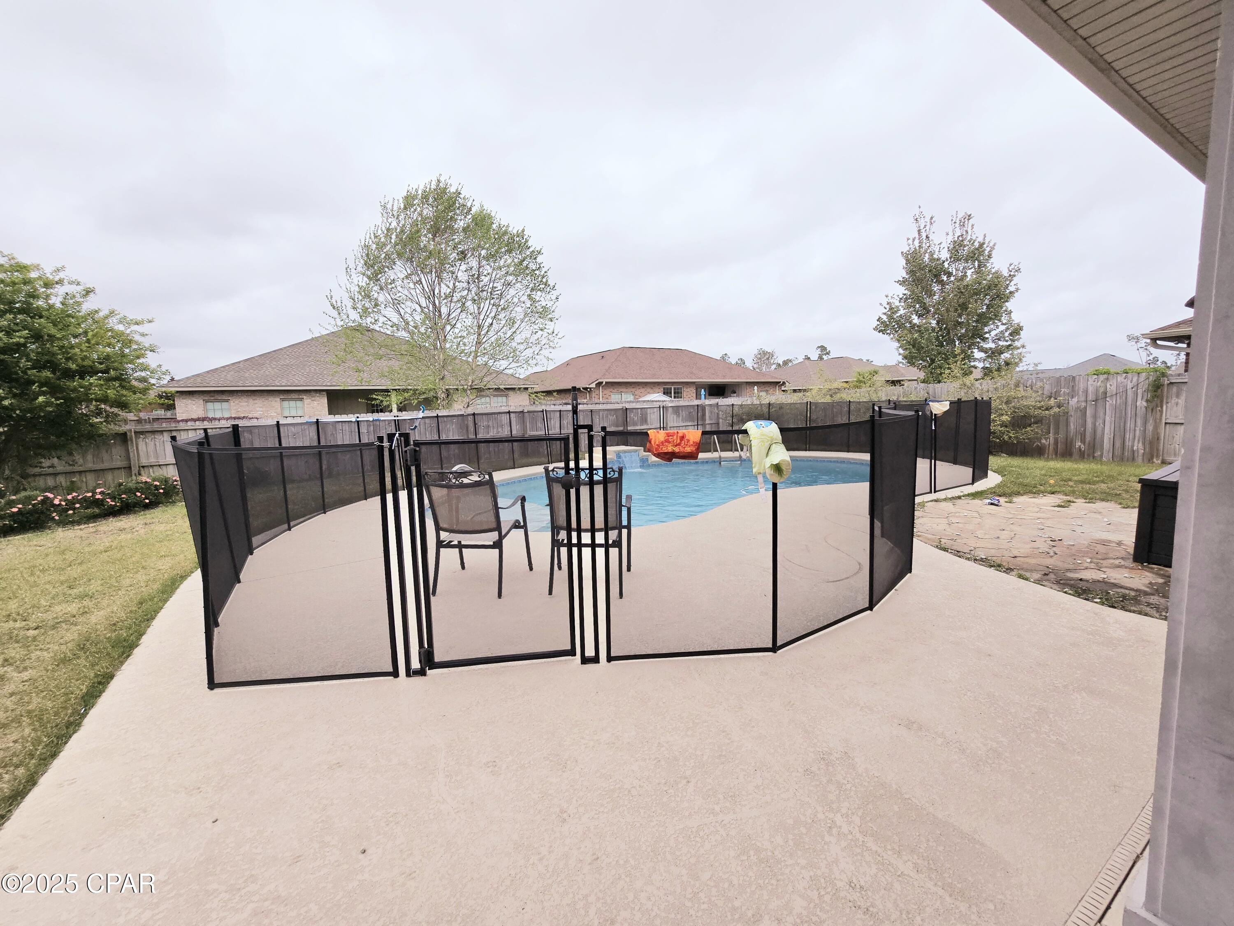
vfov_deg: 89.9
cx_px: 617
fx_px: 463
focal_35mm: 13
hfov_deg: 106.2
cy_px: 463
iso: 50
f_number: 2.2
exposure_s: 1/5000
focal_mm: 2.2
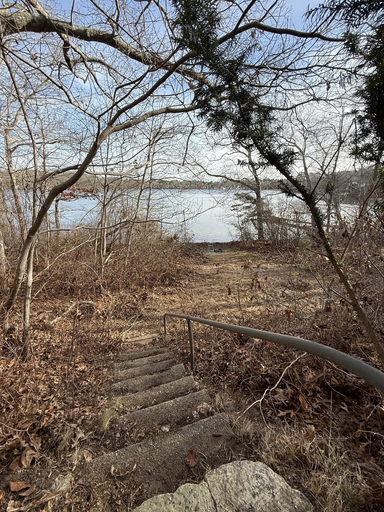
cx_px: 192
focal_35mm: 14
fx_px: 207
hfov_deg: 85.7
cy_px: 256
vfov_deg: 102.1
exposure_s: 1/876
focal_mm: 2.22
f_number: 2.2
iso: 50
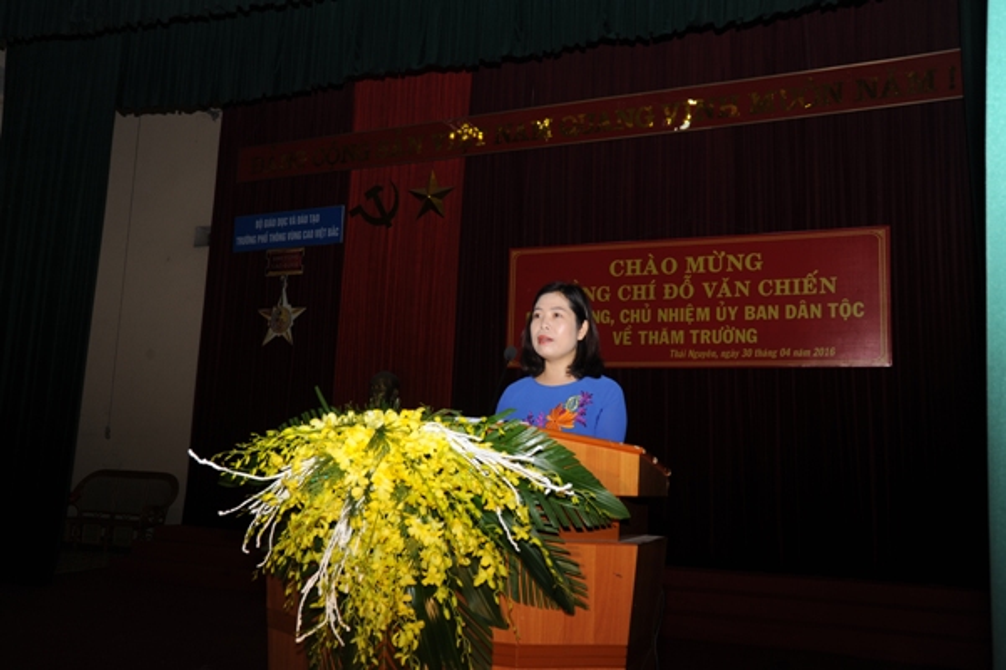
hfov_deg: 55.8
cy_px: 335
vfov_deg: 38.8
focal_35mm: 34
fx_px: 950
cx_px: 503
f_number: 6.3
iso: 200
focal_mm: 34
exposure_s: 1/60
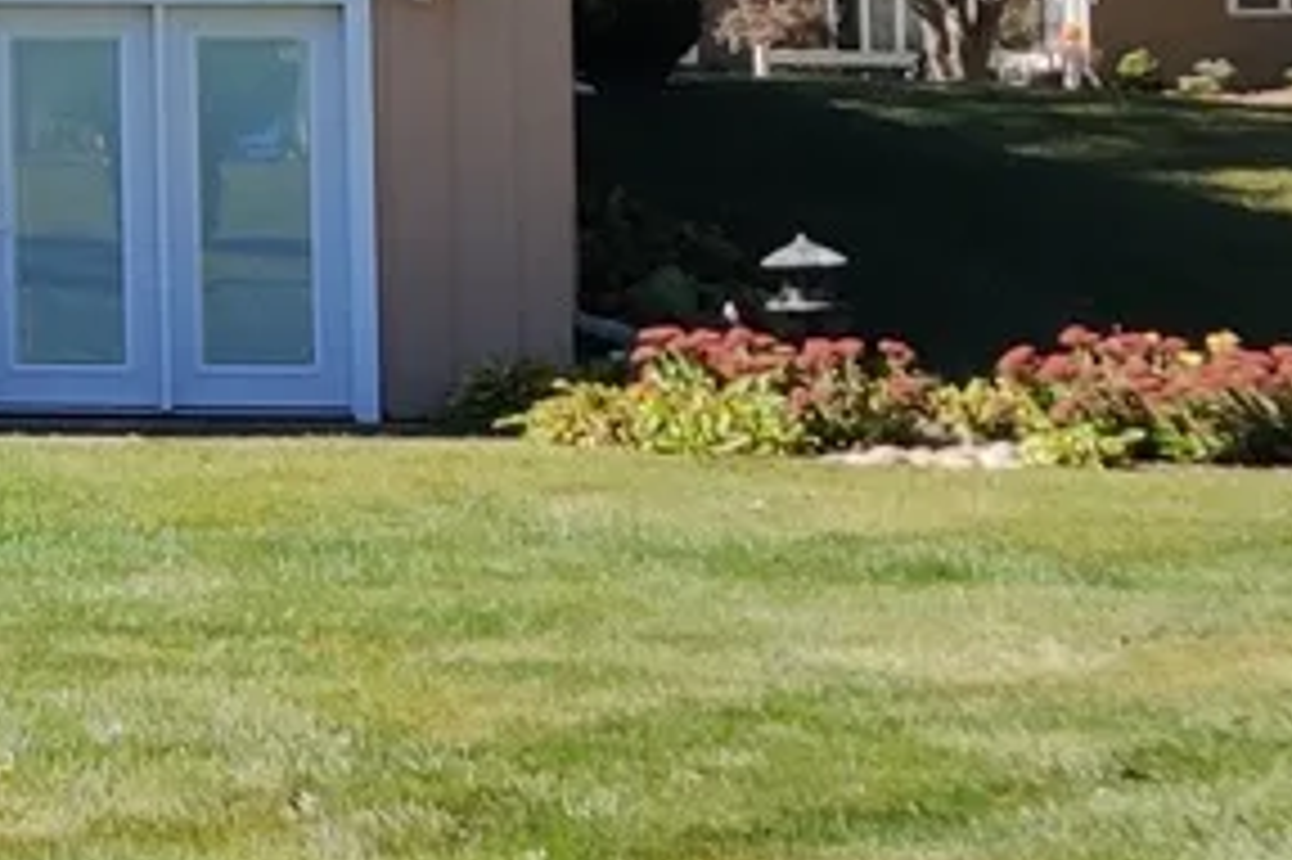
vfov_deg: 9.6
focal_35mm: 141
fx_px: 5057
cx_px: -1211
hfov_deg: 12.9
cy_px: -230
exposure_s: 1/1807
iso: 125
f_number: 1.65
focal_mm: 4.75
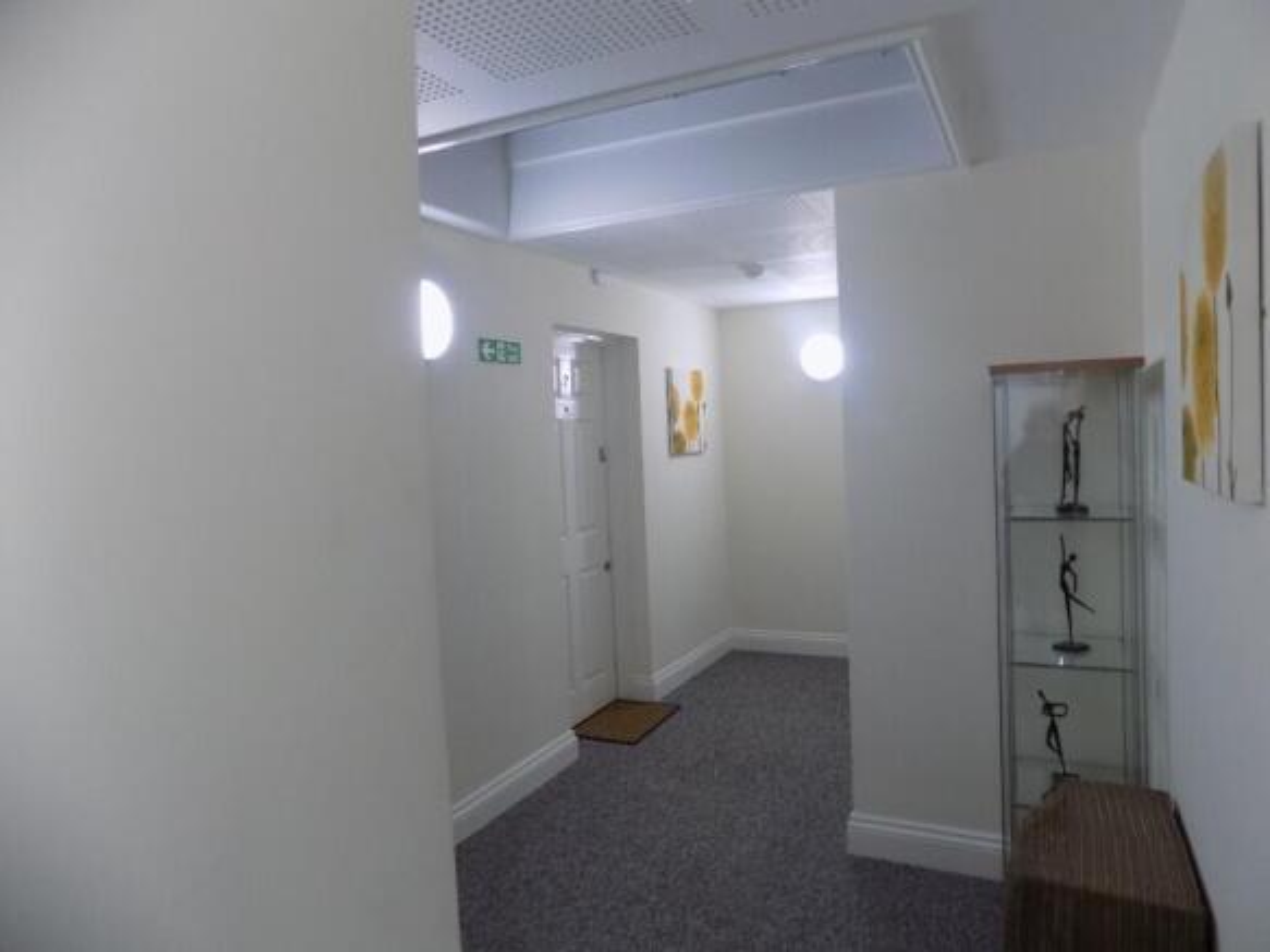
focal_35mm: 23
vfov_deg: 58.9
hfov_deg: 73.9
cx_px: 635
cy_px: 476
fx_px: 844
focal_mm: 4
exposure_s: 1/30
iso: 180
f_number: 3.1
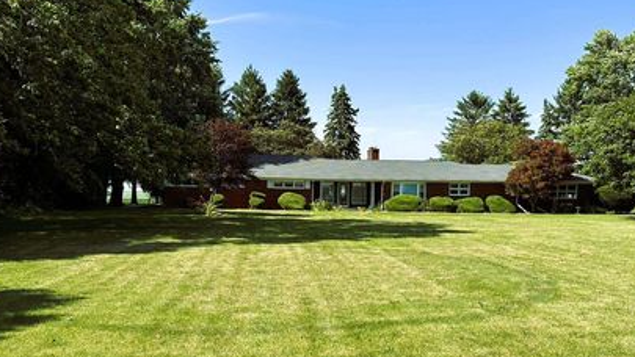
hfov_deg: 51.6
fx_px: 657
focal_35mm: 39
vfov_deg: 30.1
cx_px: 320
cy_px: 248
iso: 80
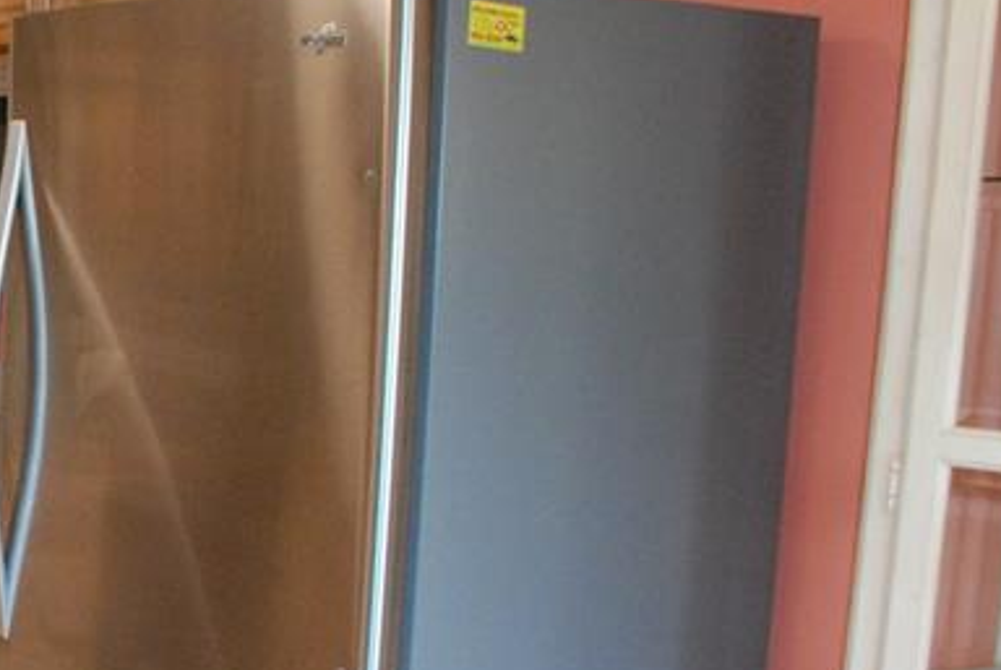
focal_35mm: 72
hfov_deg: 24.5
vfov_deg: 18.8
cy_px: 559
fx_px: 2004
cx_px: -300
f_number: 5.6
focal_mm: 18
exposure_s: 1/80
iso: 1600
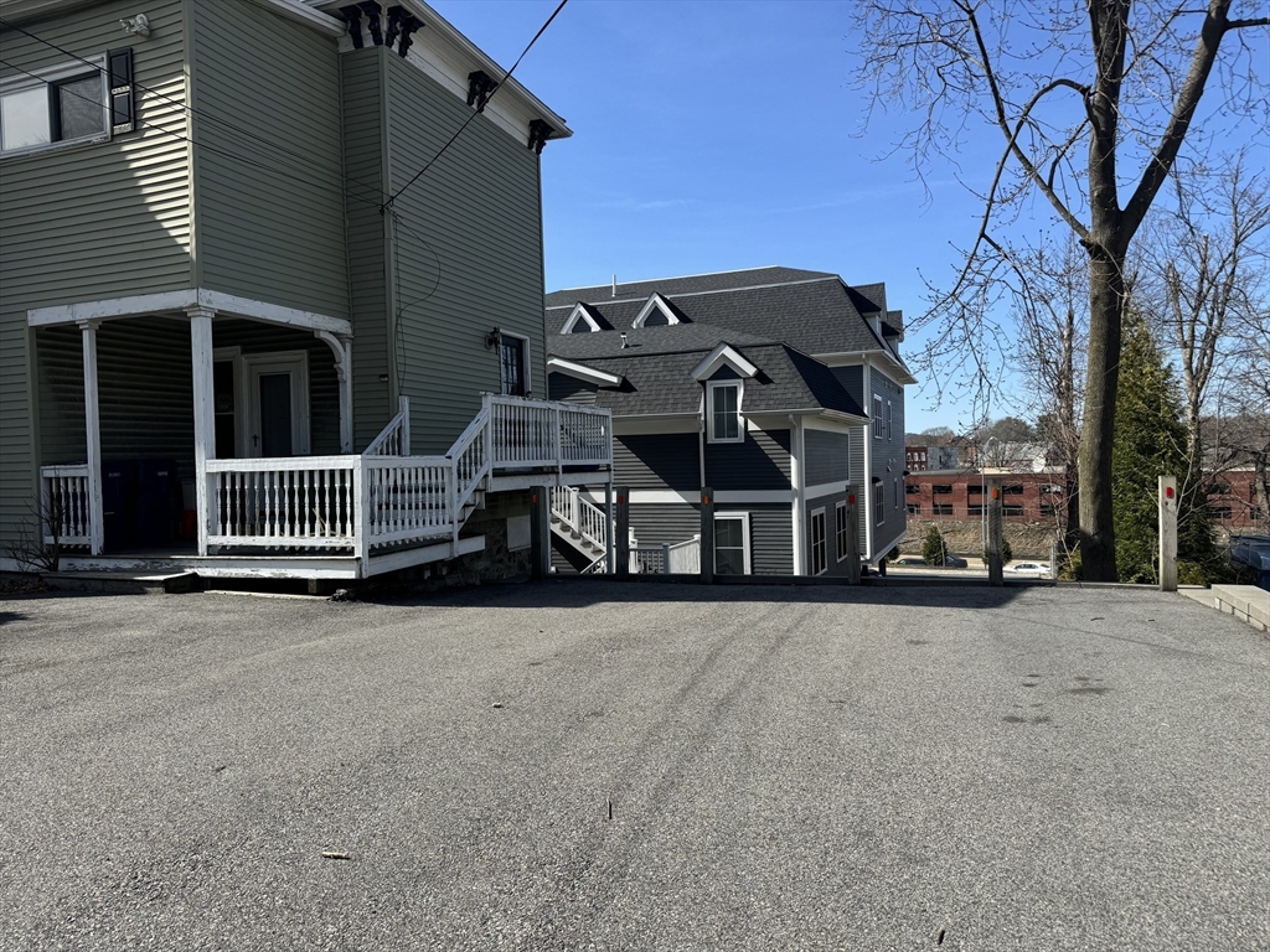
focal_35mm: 24
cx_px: 635
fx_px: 881
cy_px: 476
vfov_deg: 56.8
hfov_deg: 71.6
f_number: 1.78
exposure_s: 1/3597
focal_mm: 6.76
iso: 80
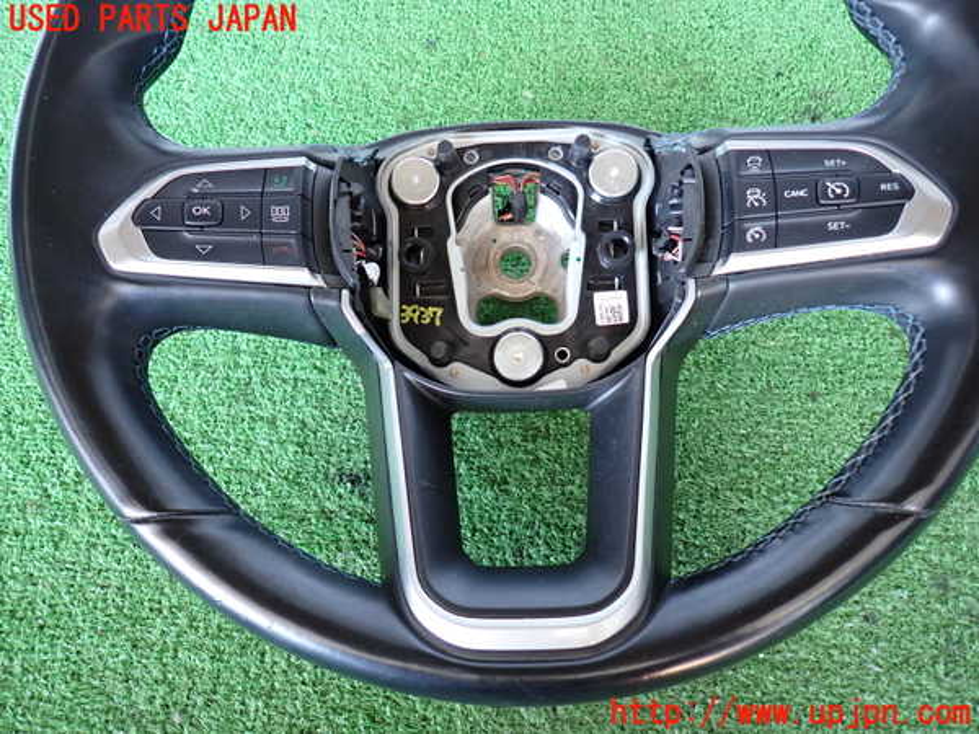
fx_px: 707
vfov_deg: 54.9
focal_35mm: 25
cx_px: 490
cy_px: 367
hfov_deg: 69.4
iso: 400
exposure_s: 1/30
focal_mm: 4.5
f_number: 2
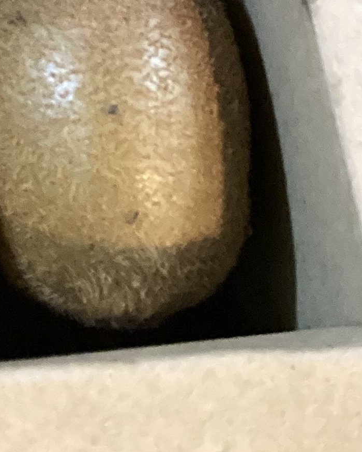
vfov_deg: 13.1
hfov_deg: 11.1
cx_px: -376
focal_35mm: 126
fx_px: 1687
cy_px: -468
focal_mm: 3.99
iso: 640
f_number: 1.8
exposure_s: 1/24
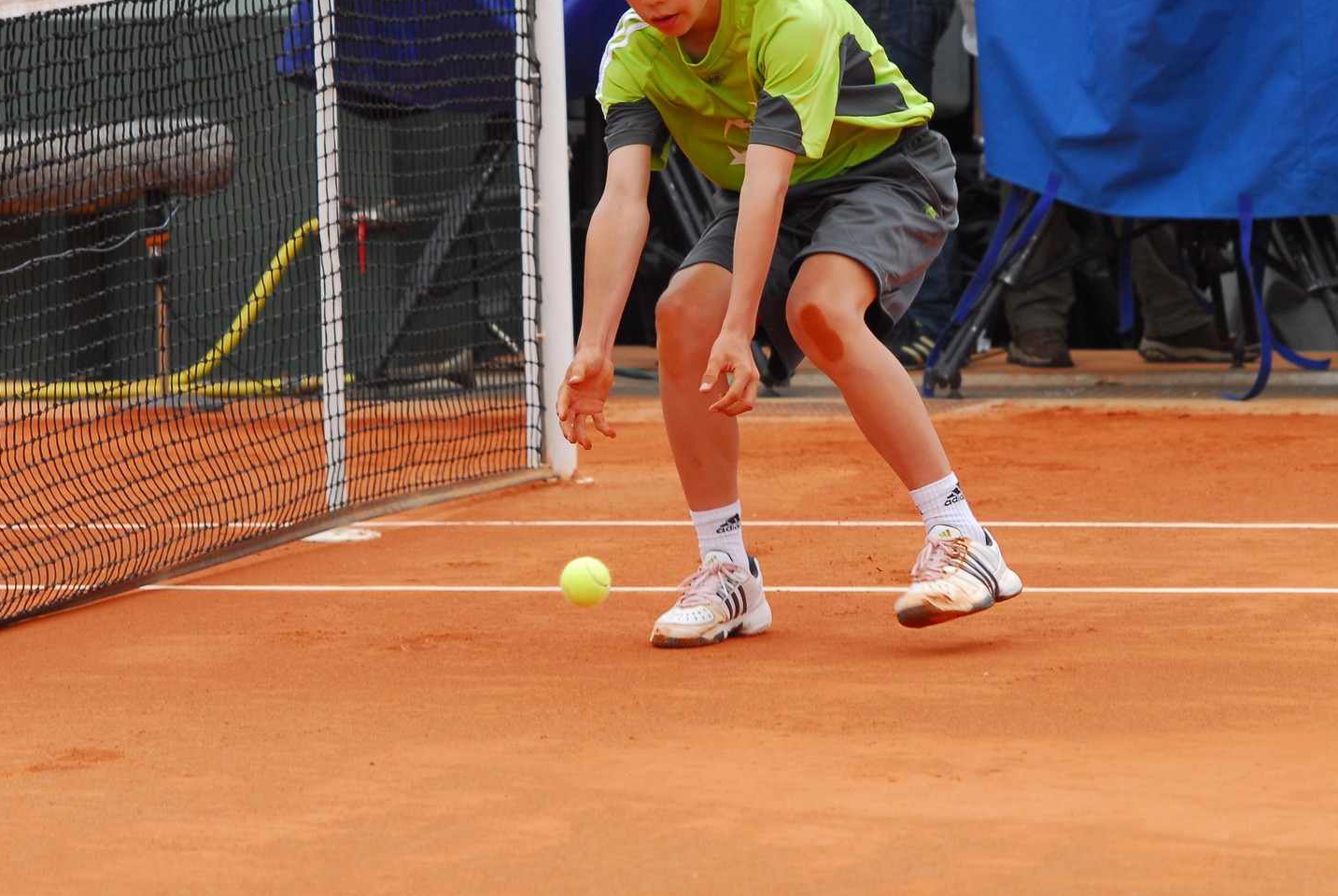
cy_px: 353
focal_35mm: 235
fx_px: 8747
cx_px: 706
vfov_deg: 5.9
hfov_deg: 8.7
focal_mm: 116
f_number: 5.6
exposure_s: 1/250
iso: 320
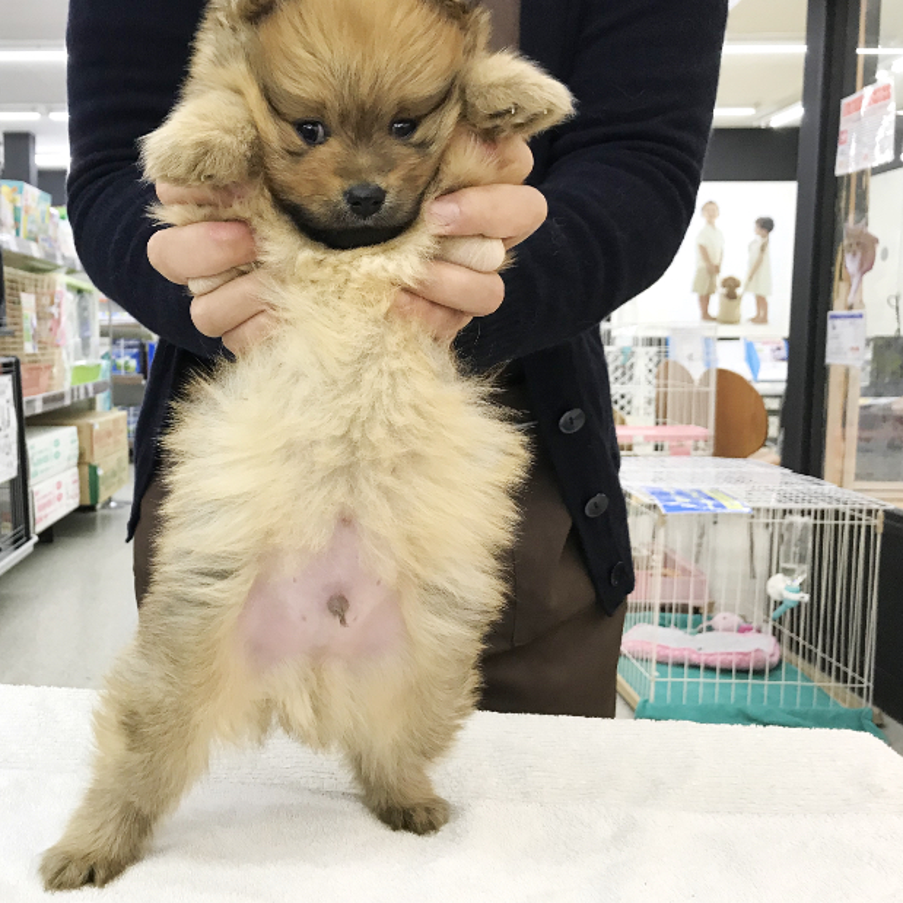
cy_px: 447
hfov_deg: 44.9
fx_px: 1062
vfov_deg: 46.0
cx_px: 261
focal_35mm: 36
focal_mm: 3.99
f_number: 1.8
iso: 40
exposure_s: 1/33
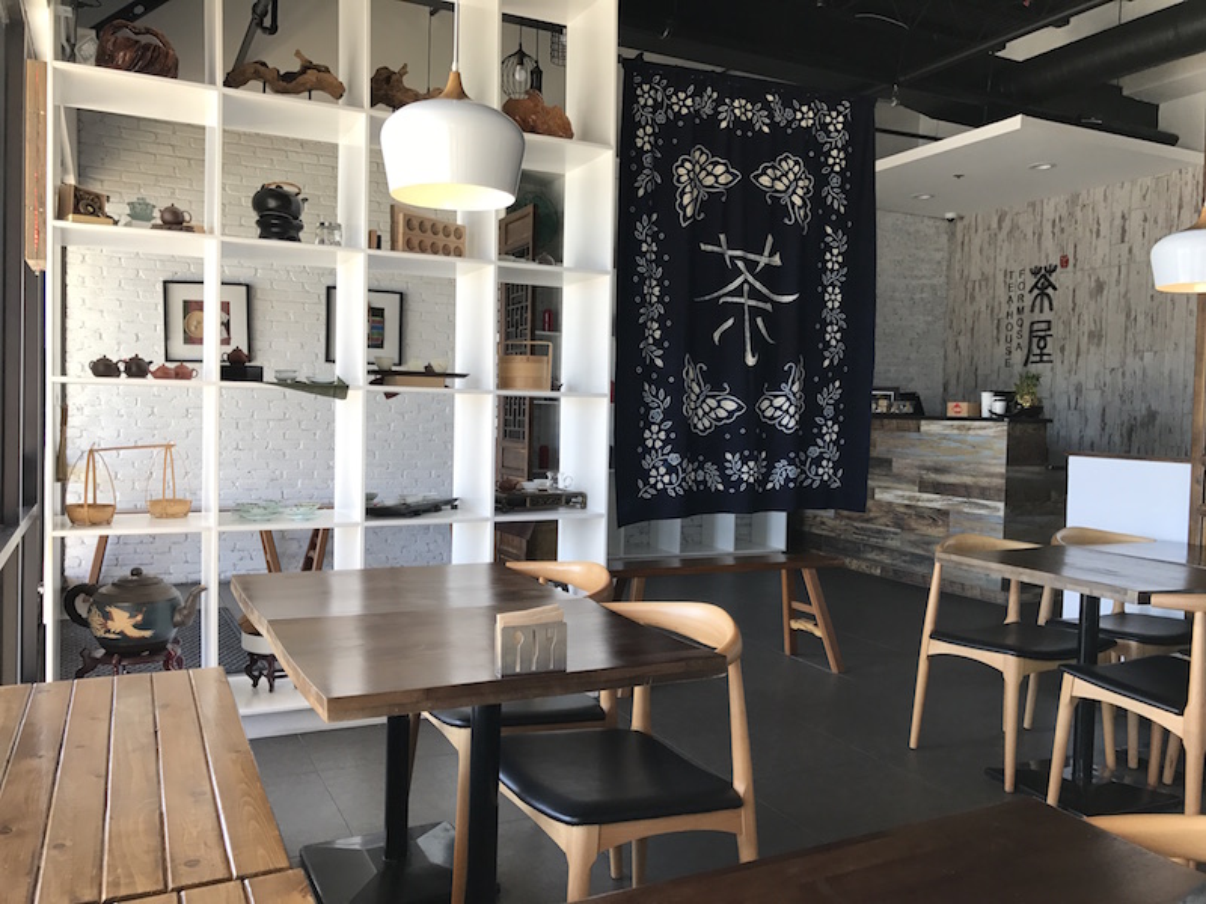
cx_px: 603
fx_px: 976
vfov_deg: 49.7
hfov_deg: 63.4
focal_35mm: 28
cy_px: 452
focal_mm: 3.99
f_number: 1.8
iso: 25
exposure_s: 1/119
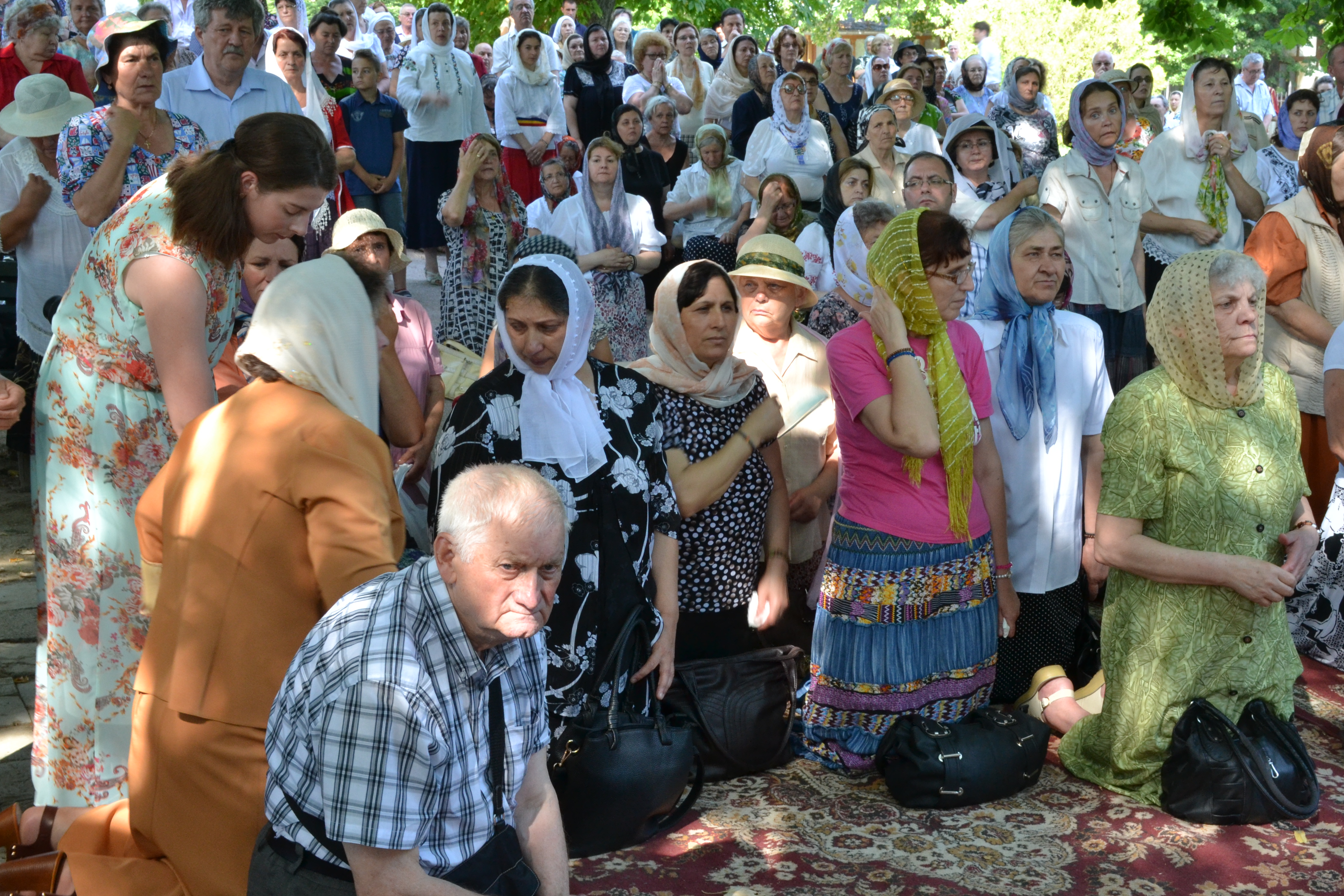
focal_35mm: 56
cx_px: 709
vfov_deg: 24.2
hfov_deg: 35.6
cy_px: 420
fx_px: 2091
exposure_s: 1/25
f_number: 13
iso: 800
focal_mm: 34
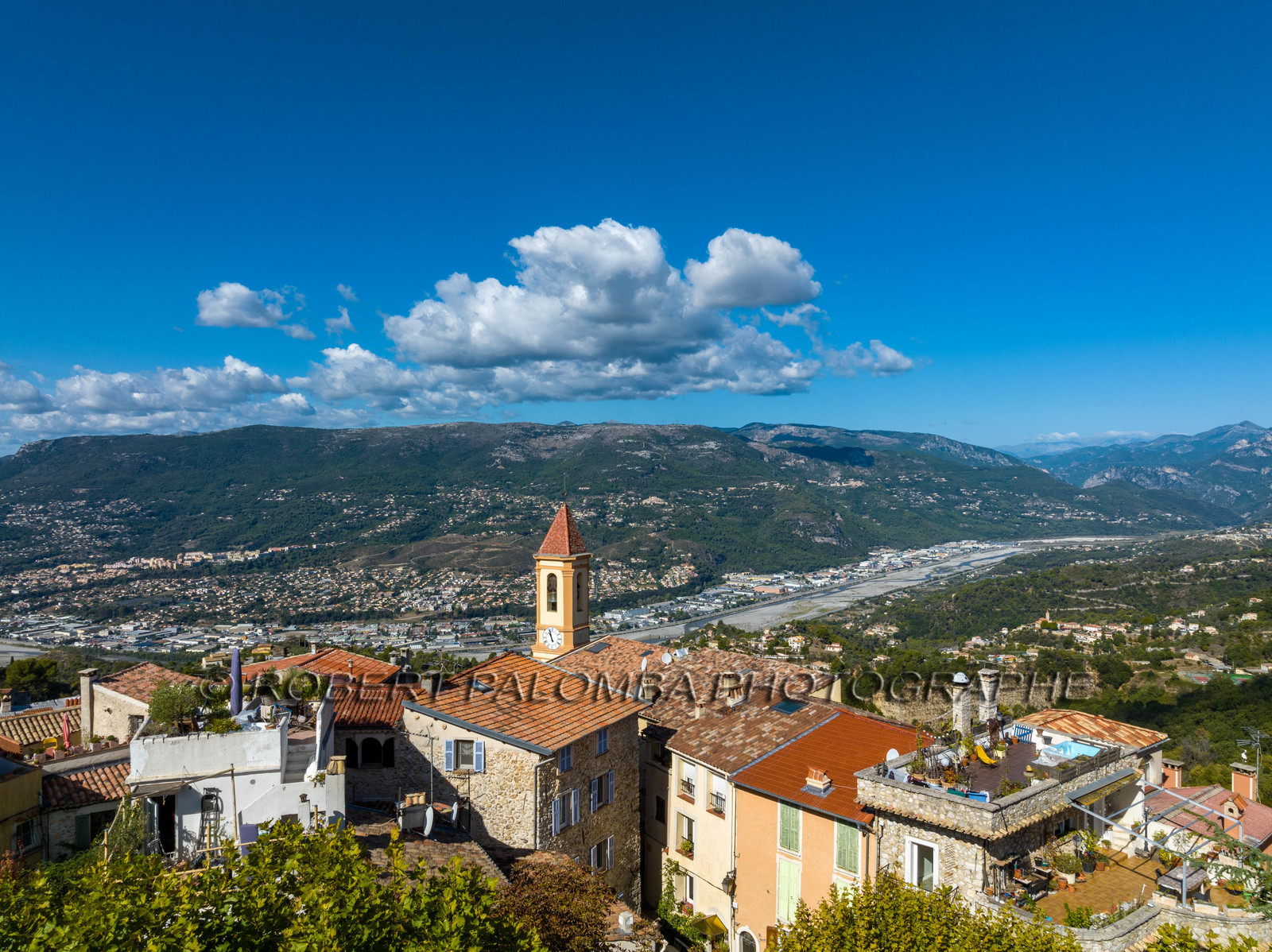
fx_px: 881
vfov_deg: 56.8
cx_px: 636
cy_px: 476
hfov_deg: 71.6
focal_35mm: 24
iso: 100
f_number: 11
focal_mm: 12.3
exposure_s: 1/200
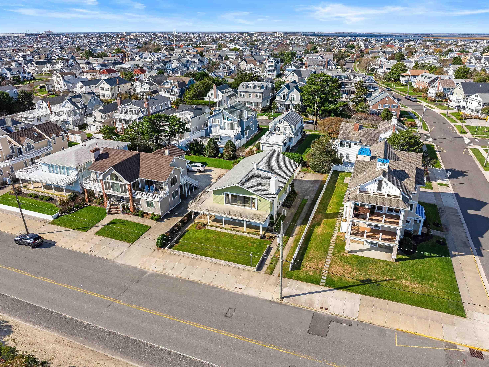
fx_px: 353
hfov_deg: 69.4
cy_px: 186
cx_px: 250
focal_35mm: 25
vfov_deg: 54.9
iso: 130
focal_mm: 12.29
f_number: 2.8
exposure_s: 1/240
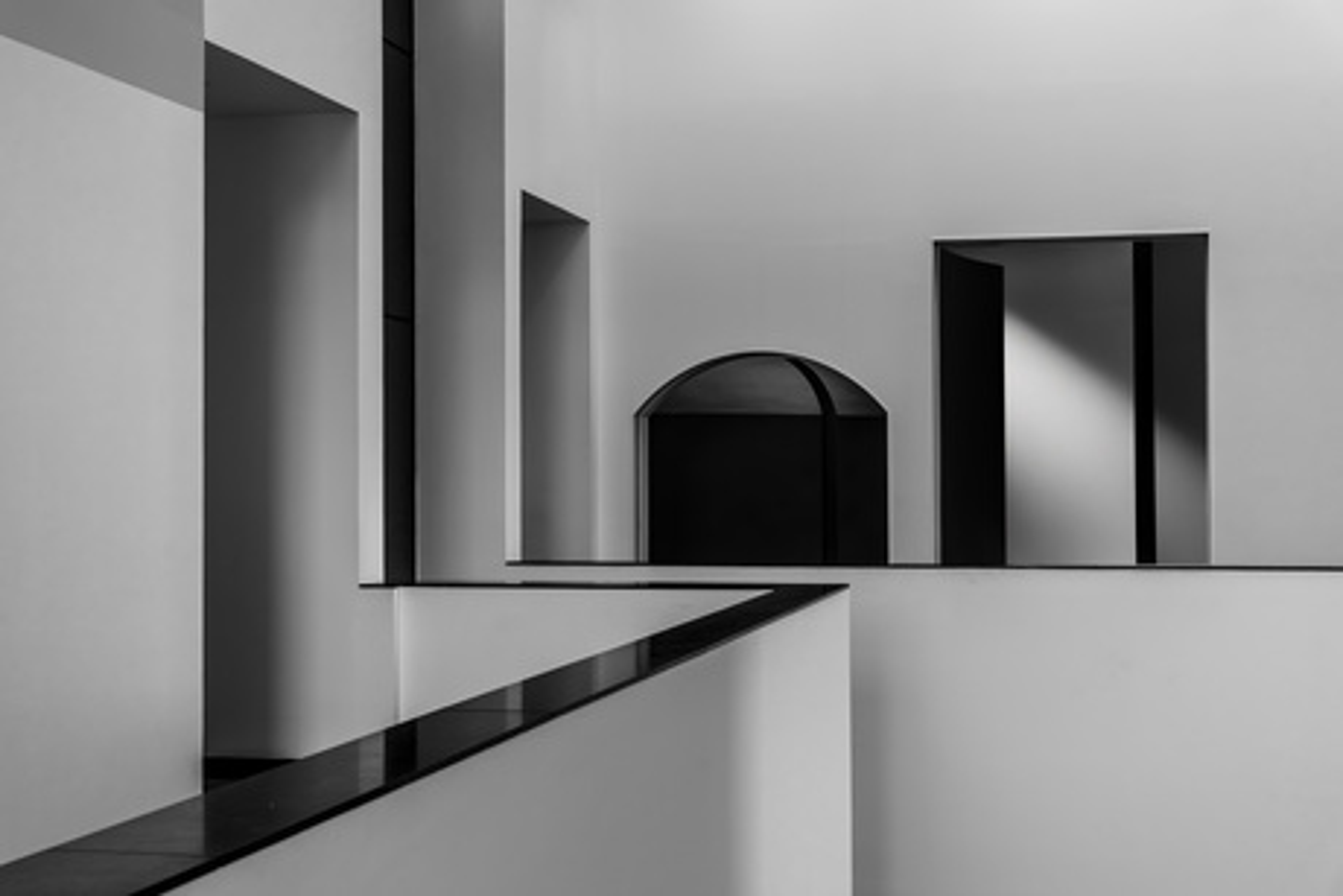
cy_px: 448
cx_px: 672
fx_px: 1952
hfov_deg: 38.0
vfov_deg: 25.9
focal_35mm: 52
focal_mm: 52.3
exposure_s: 1/40
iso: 400
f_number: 8
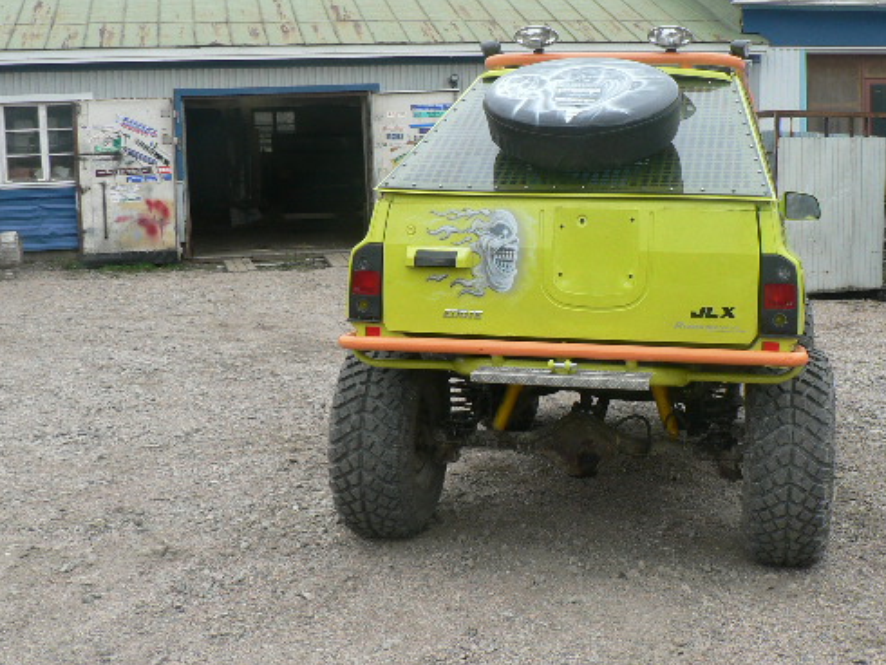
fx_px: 1204
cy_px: 286
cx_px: 548
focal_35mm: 47
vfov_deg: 30.9
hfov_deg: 40.2
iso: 80
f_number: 4
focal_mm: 6
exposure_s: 1/160
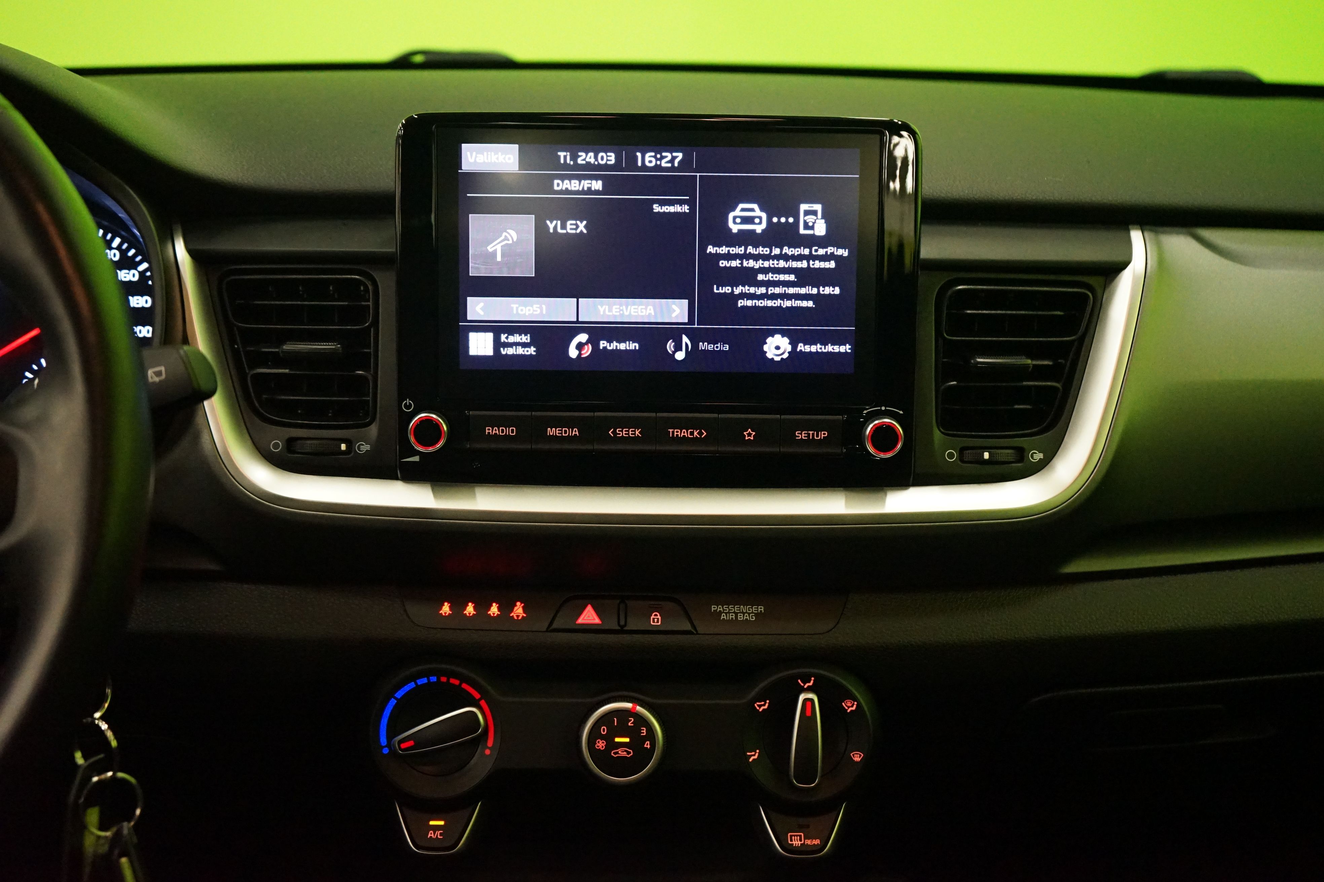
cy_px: 441
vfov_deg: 30.5
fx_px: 1618
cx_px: 662
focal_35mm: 44
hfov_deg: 44.5
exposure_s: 1/40
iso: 6400
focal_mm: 44
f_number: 4.5
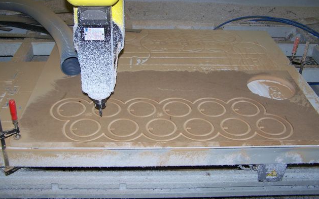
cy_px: 88
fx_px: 356
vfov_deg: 31.2
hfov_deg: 48.2
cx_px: 160
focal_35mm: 41
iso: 80
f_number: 2.8
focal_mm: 6.3
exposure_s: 1/60
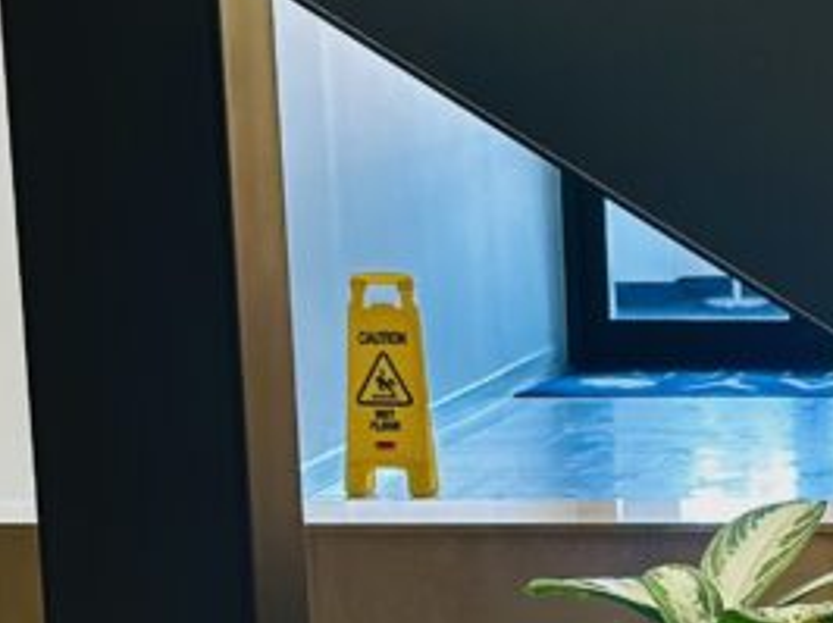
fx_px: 4448
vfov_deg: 7.9
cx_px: 1065
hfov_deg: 10.5
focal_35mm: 185
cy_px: 873
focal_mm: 6.86
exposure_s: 1/60
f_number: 1.78
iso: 400
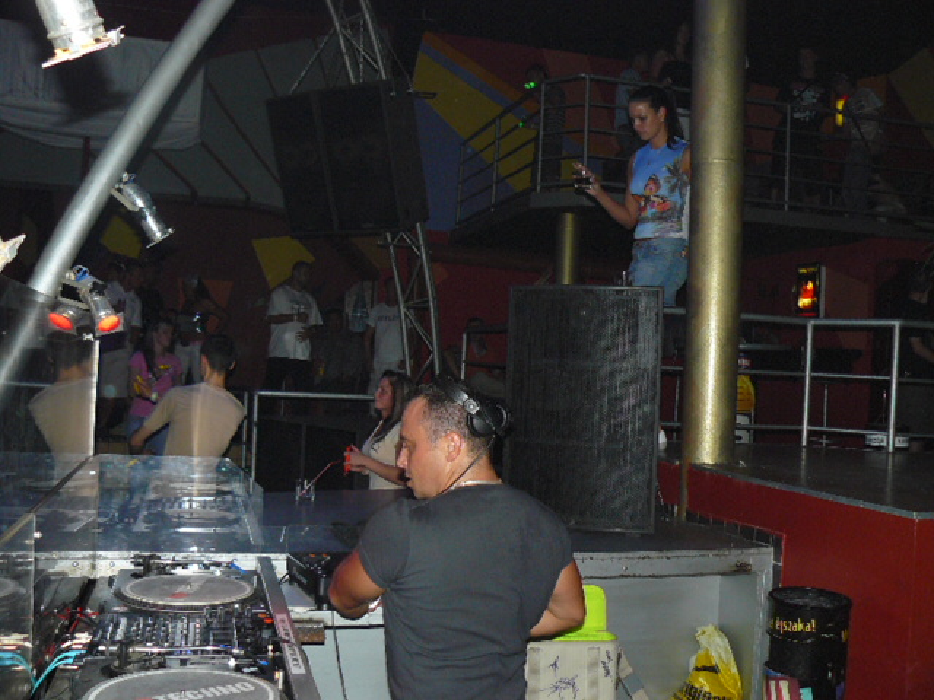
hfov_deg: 51.4
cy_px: 350
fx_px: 971
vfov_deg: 39.7
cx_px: 467
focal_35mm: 36
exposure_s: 1/30
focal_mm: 6
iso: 200
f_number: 2.8
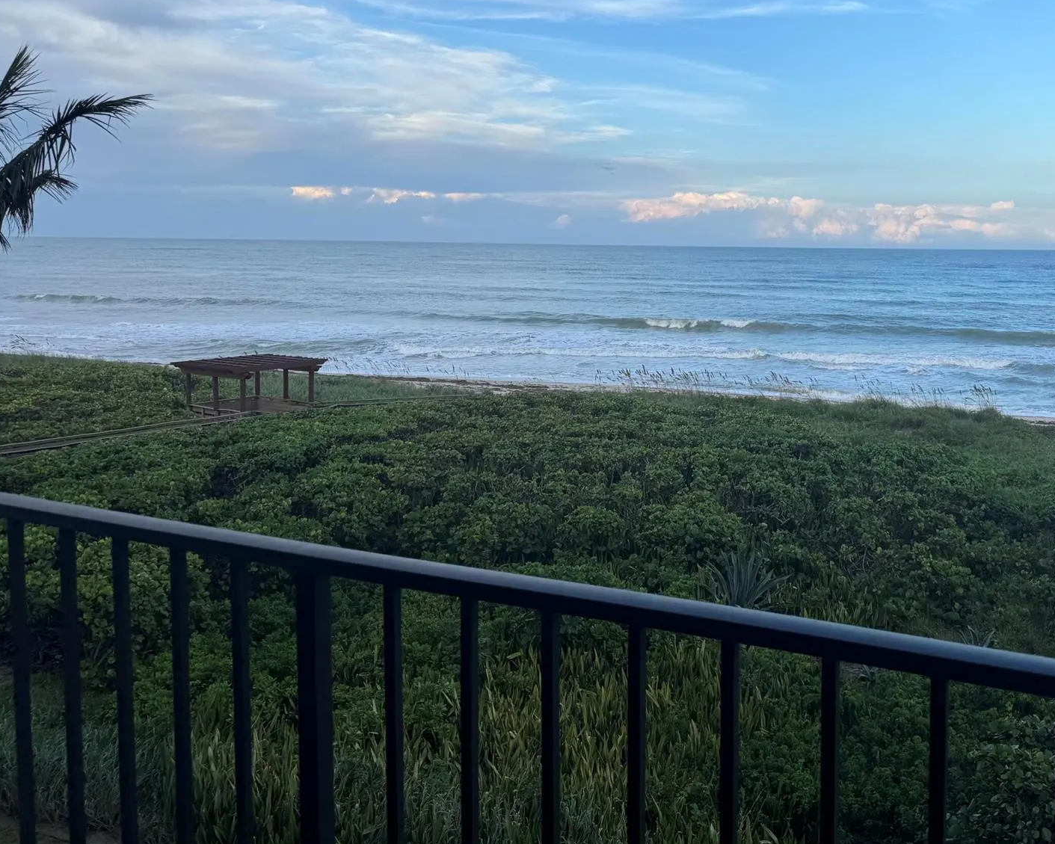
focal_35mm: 34
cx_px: 747
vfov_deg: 43.1
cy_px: 321
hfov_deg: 51.3
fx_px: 1062
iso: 80
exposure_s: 1/1215
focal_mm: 6.76
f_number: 1.78
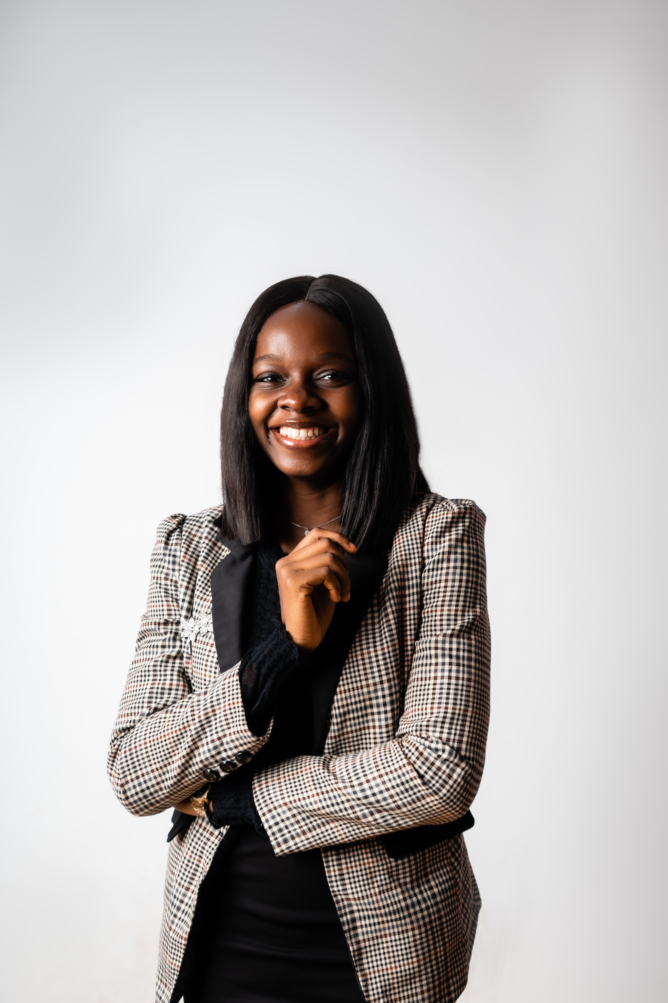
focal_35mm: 51
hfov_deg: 26.5
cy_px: 502
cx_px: 334
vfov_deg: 38.9
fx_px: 1419
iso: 64
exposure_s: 1/200
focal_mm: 34
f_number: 2.8
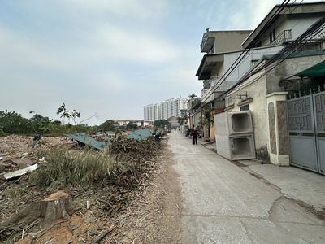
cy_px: 122
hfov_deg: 102.1
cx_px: 162
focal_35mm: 14
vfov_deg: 85.7
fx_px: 131
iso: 40
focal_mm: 2.22
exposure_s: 1/932
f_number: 2.2
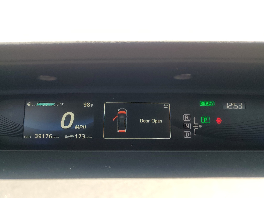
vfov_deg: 53.1
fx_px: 198
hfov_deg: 67.3
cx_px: 132
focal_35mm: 26
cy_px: 99
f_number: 1.5
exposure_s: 1/159
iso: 50
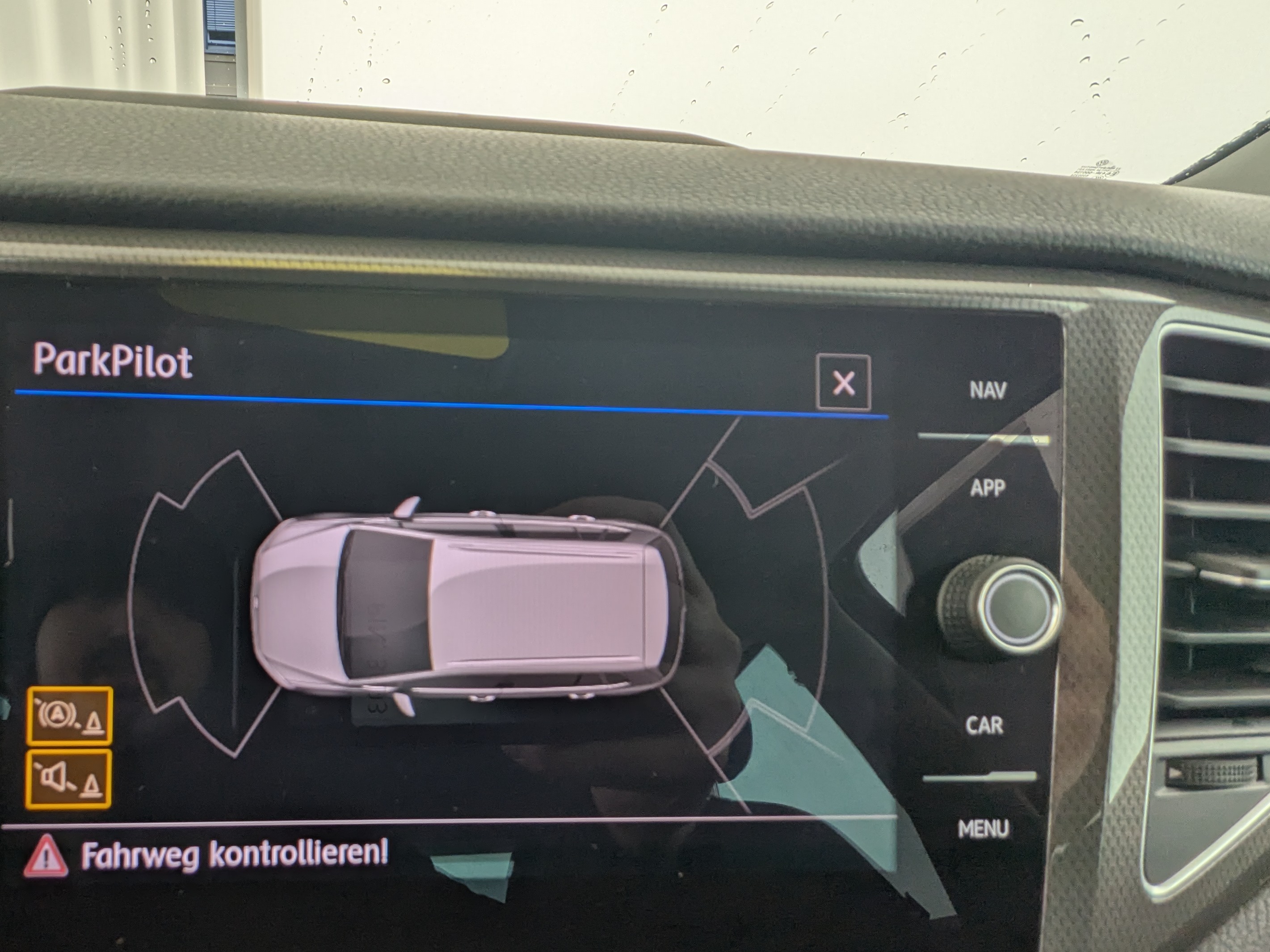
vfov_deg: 58.0
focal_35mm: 23
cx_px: 390
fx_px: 844
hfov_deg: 71.0
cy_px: 607
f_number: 2.2
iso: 31
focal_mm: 2.35
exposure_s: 1/50
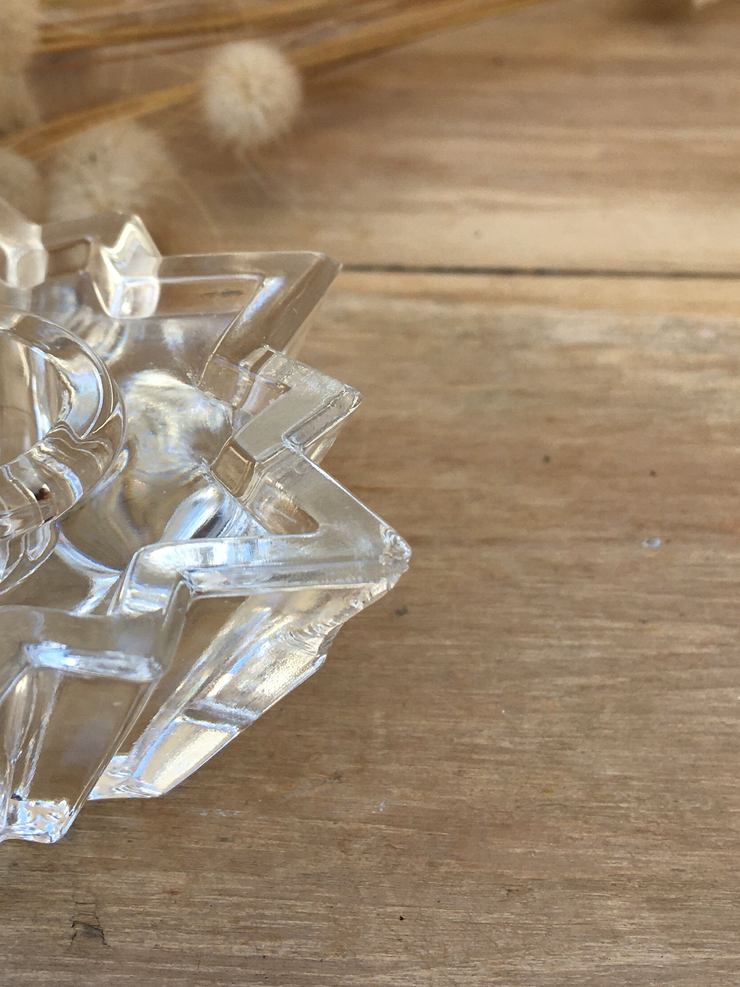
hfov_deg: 27.1
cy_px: 425
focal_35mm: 53
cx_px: 174
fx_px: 1510
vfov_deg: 36.1
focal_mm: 4.15
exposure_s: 1/314
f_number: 2.2
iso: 25
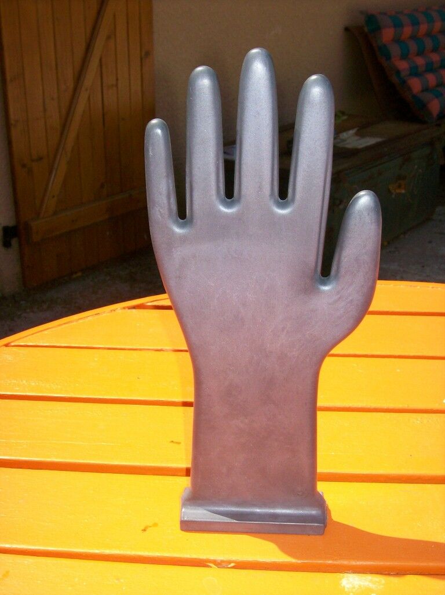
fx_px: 772
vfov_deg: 42.1
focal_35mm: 45
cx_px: 222
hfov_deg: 32.1
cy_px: 298
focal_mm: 7.6
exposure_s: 1/606
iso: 80
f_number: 5.4
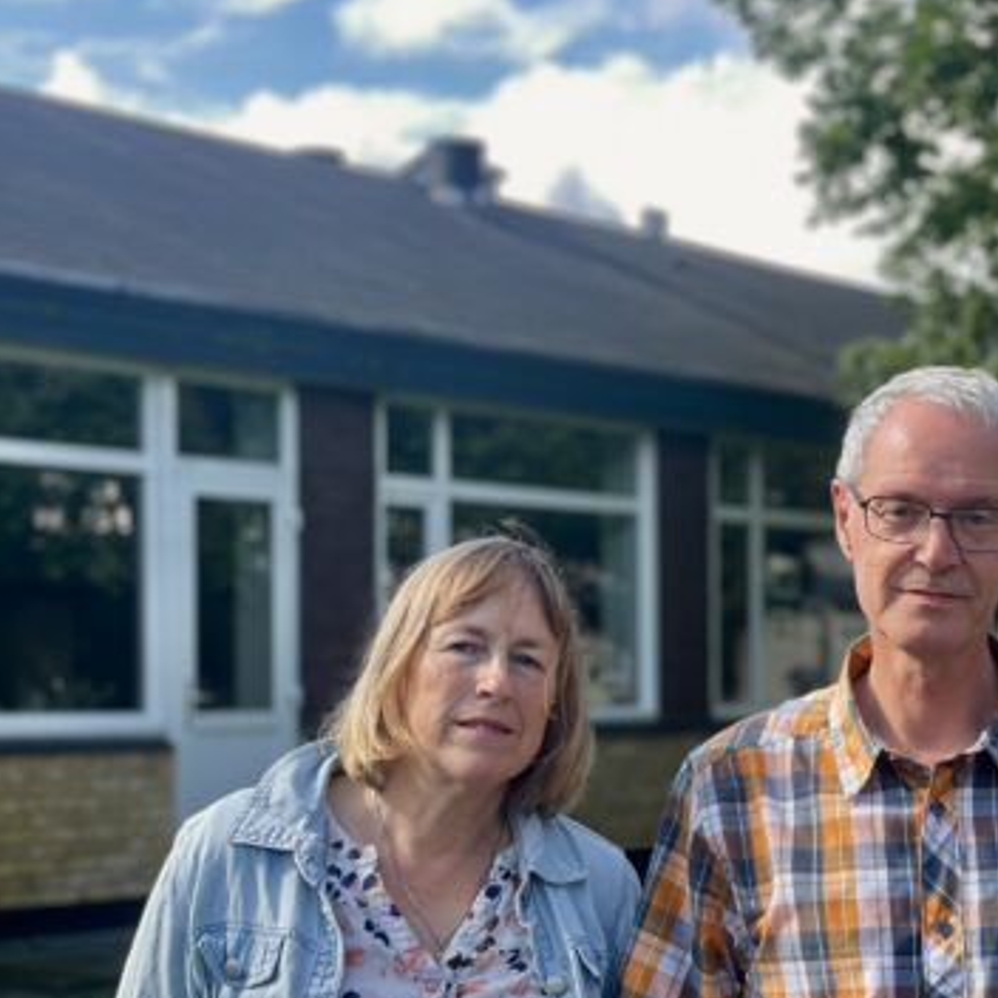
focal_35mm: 91
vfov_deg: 19.0
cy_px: 669
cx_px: 896
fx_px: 2968
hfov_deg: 18.8
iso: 25
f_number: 2
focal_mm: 6
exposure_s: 1/205
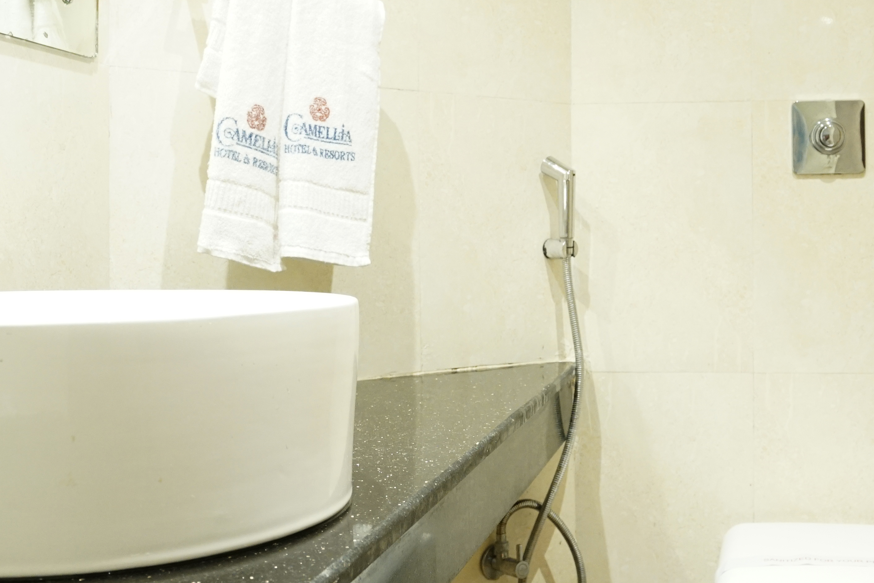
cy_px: 238
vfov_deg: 29.8
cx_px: 555
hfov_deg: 43.2
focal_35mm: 45
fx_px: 1093
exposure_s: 1/50
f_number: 4
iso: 1250
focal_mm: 16
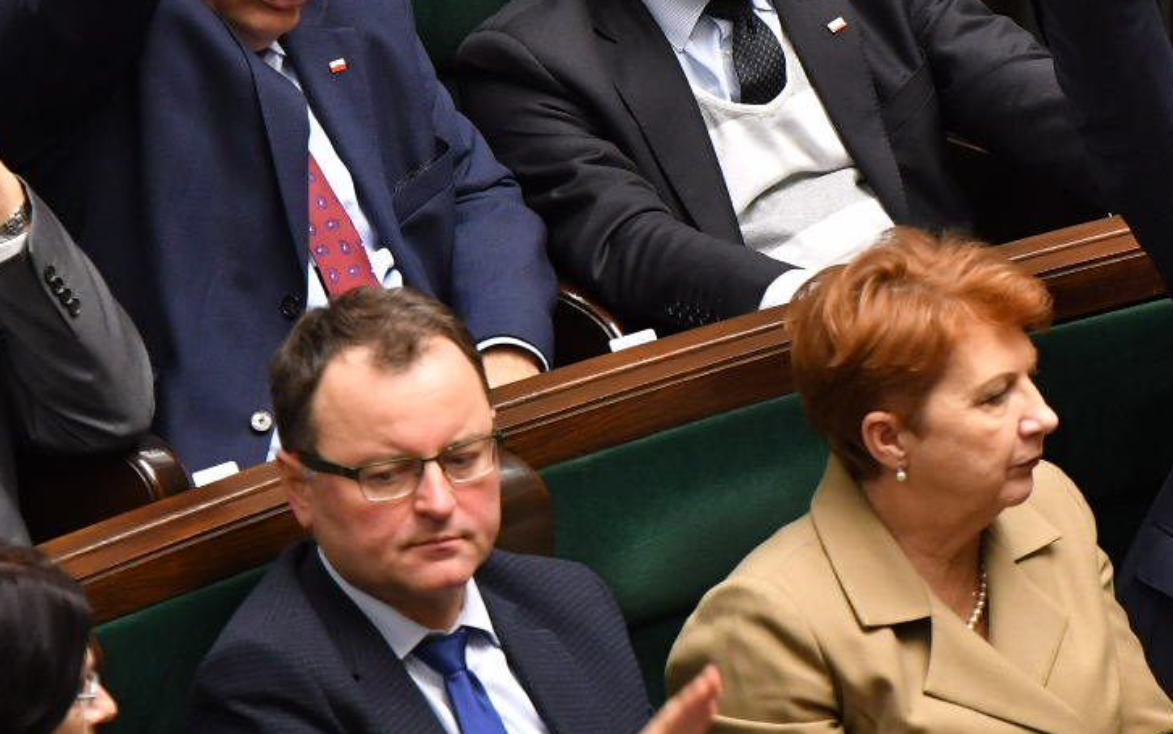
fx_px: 21779
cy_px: 282
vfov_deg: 1.9
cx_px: 1015
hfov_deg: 3.1
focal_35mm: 681
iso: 1250
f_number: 3.2
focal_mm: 200
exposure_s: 1/160
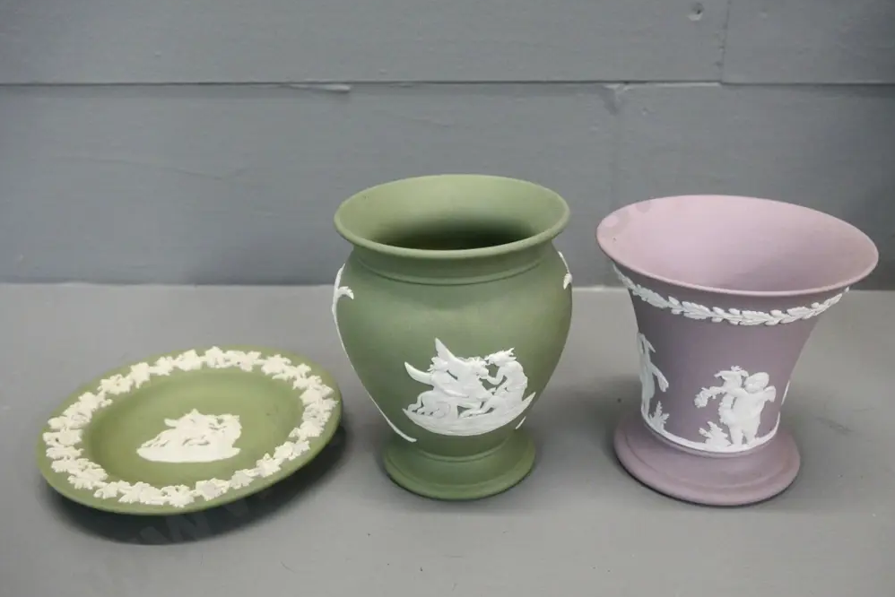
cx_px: 458
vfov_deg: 41.1
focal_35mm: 32
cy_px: 322
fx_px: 796
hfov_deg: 58.7
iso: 3200
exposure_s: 1/100
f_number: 5.6
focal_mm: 15
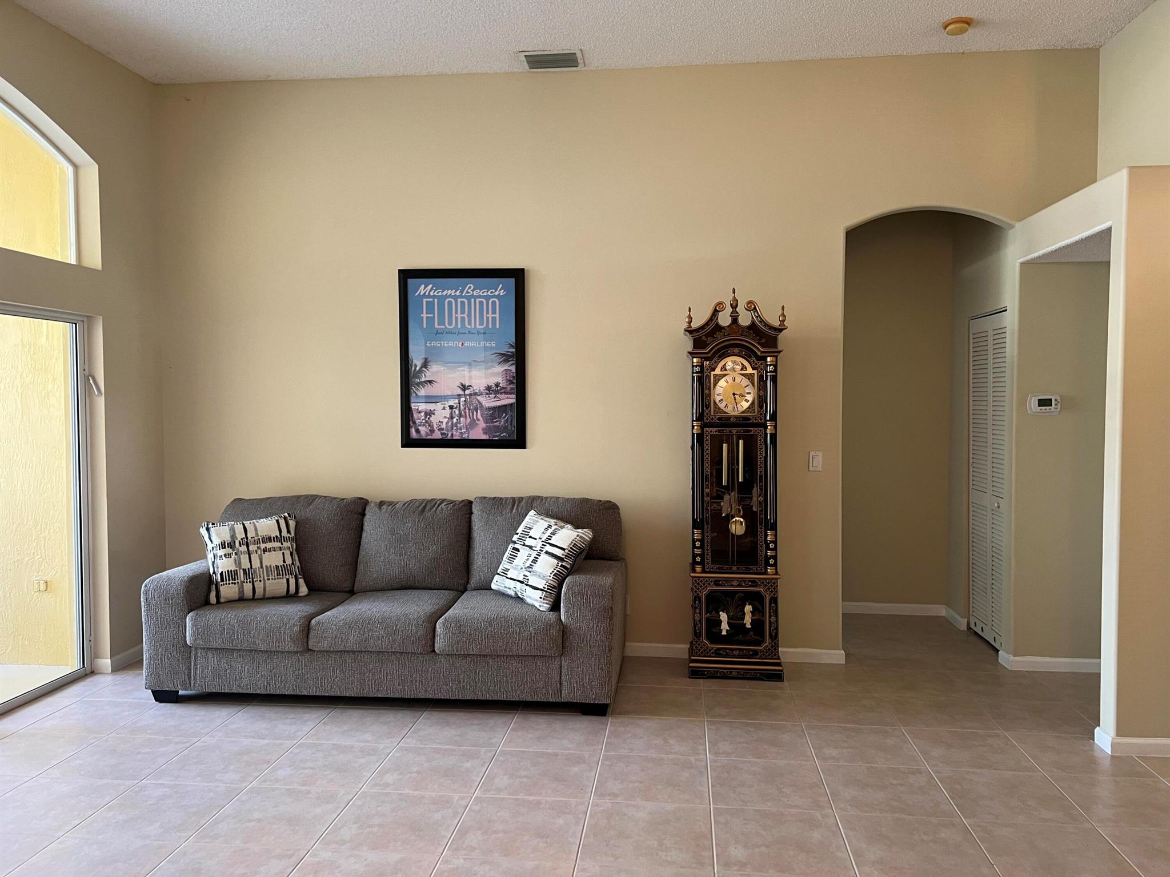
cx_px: 585
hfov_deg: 67.3
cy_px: 438
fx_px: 879
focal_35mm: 26
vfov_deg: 53.1
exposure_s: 1/60
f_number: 1.5
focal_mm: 5.7
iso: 160
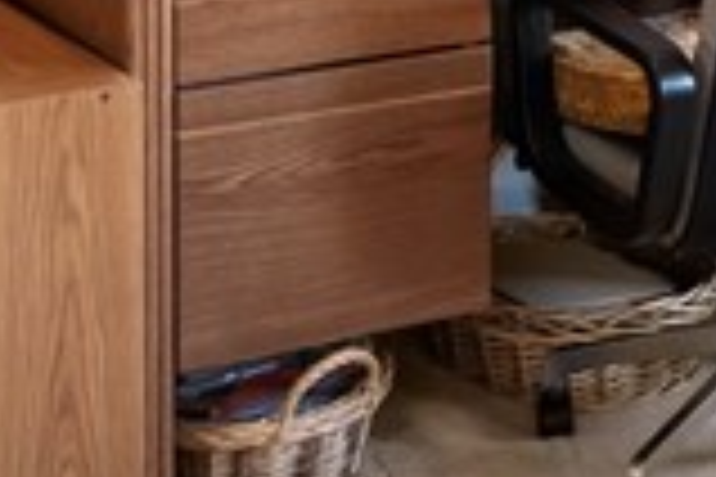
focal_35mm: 116
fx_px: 2307
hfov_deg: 17.1
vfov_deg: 10.6
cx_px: 795
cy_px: -538
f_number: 8
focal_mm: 17
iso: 400
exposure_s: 1/13
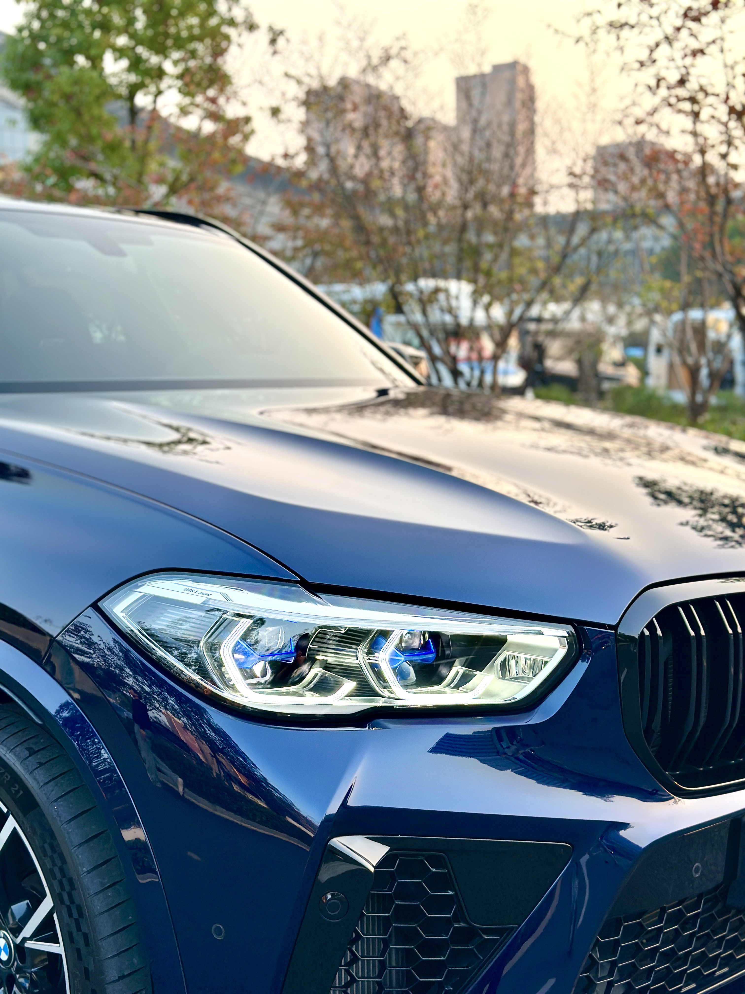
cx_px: 372
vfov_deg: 39.7
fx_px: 1377
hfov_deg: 30.3
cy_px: 497
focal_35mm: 48
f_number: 1.78
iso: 80
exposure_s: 1/228
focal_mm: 6.86
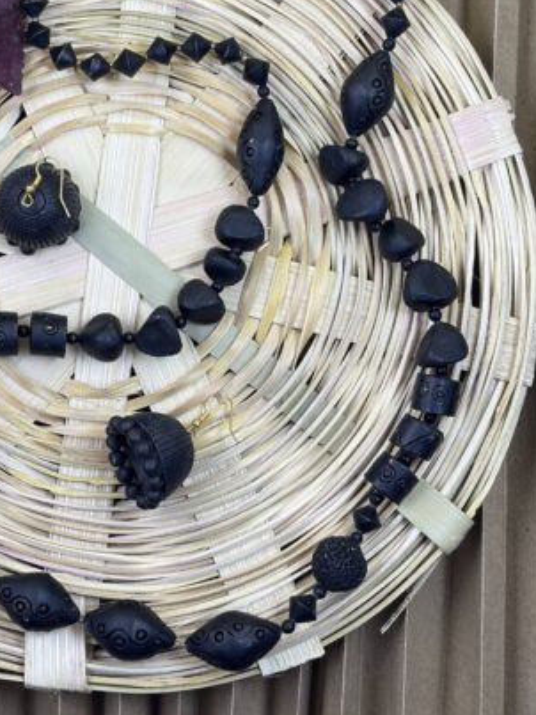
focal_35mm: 86
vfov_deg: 22.5
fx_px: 1776
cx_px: 122
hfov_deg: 17.0
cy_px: 175
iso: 50
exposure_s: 1/65
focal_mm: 5.96
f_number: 1.6
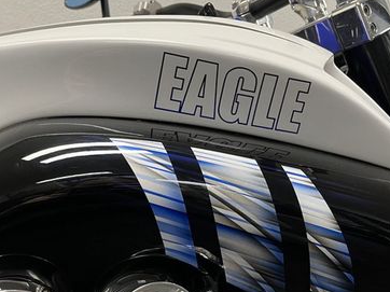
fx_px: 518
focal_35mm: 46
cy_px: 178
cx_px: 223
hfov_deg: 41.2
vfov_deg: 31.4
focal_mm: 5.1
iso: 100
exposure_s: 1/50
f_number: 1.6
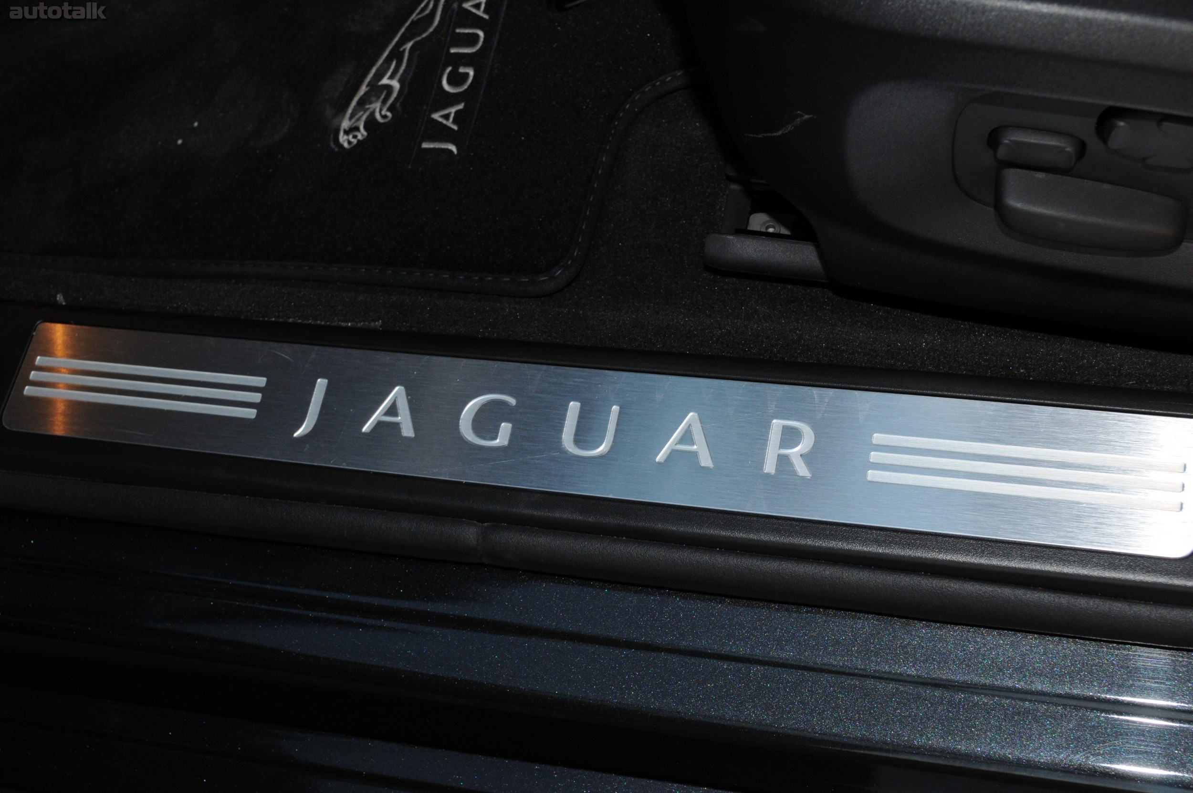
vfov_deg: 25.0
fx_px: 1787
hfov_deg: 36.9
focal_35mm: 54
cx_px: 596
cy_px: 396
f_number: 8
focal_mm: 36
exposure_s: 1/60
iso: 640
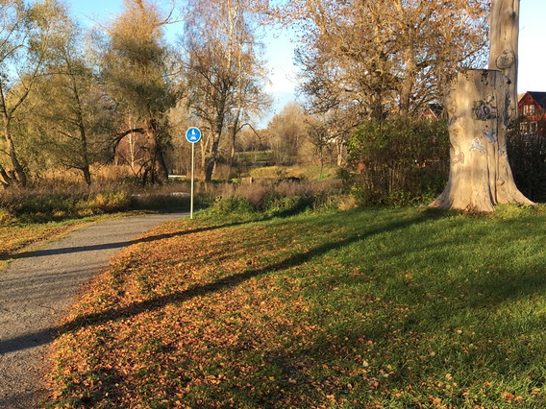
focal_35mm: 49
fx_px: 773
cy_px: 203
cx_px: 87
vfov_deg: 29.7
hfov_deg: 37.1
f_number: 2.2
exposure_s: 1/316
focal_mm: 4.15
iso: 25
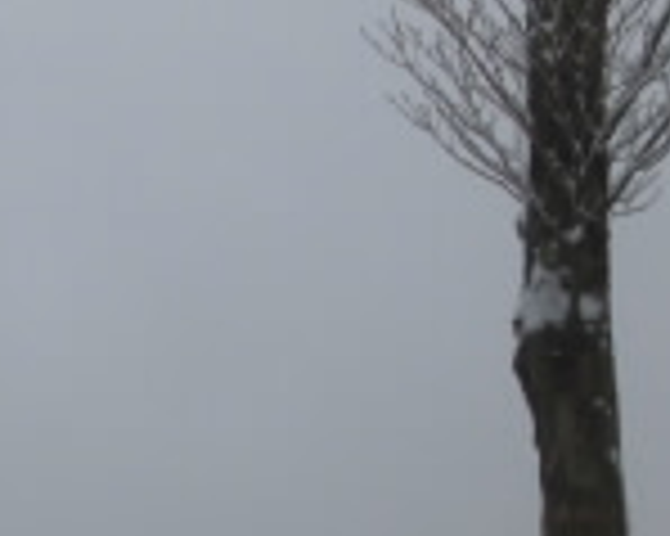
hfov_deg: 27.0
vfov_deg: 20.7
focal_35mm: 68
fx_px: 1348
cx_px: 72
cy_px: 671
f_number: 3.5
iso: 100
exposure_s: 1/640
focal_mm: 4.6
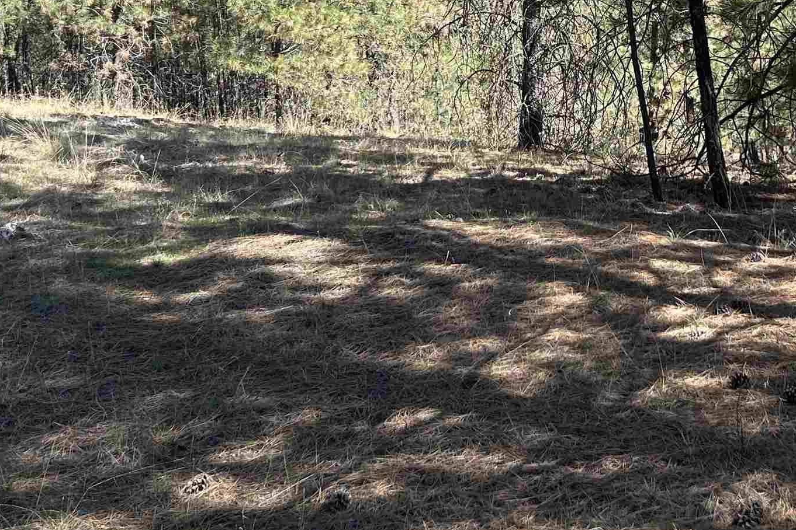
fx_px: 1349
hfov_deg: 32.4
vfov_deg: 21.8
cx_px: 573
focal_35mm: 61
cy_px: 71
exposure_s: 1/1058
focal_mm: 5.7
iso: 50
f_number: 1.5
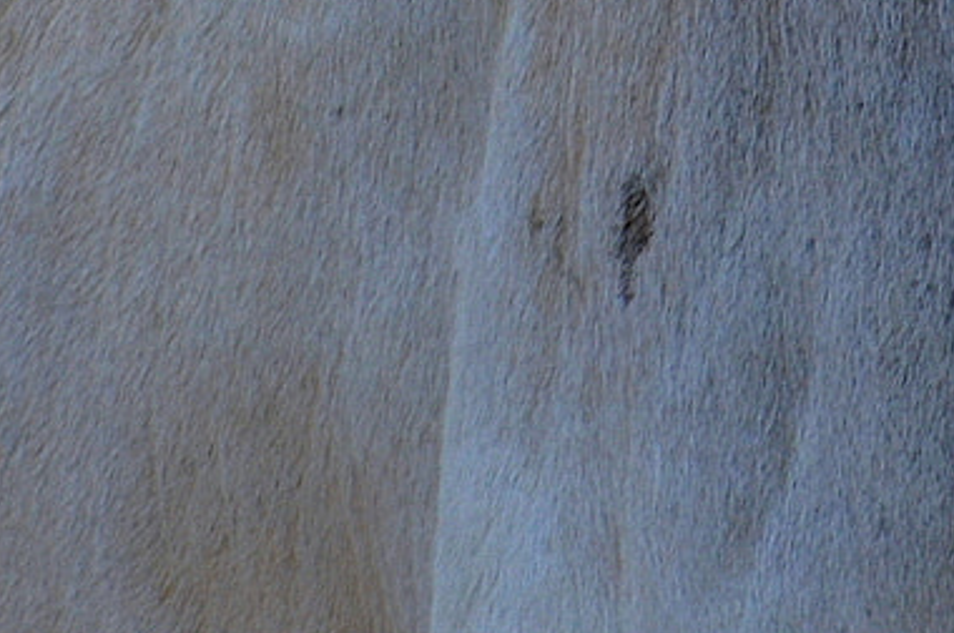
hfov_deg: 1.7
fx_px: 33114
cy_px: -987
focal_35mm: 1252
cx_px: 1039
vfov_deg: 1.1
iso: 250
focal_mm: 155
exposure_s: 1/60
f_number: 9
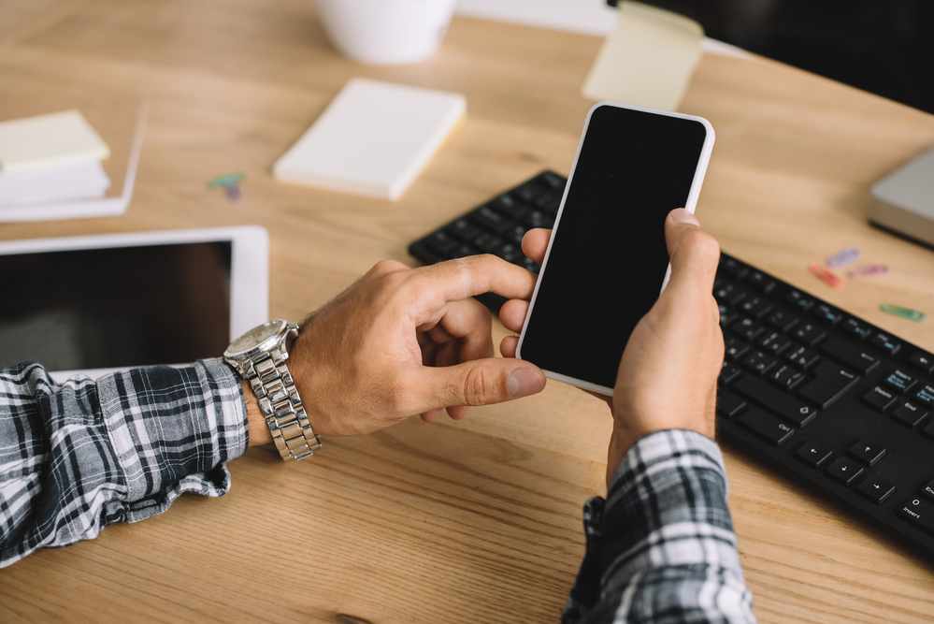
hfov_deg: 39.6
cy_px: 312
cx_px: 467
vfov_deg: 27.0
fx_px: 1298
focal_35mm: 50
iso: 250
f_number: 3.5
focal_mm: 50
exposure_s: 1/200
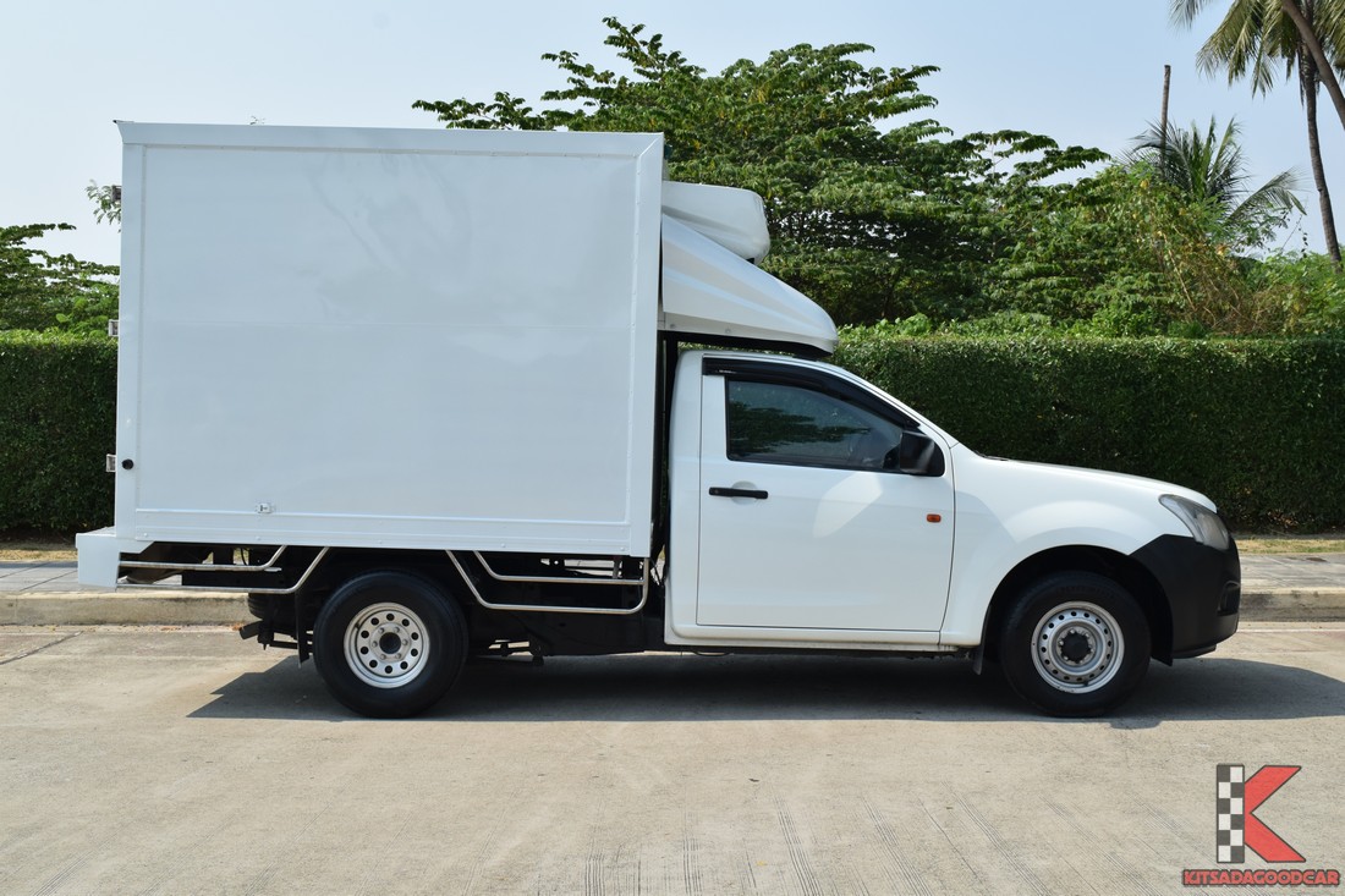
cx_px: 672
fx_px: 1569
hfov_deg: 46.4
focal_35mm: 42
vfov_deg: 31.9
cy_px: 448
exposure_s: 1/640
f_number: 13
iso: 500
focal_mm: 28
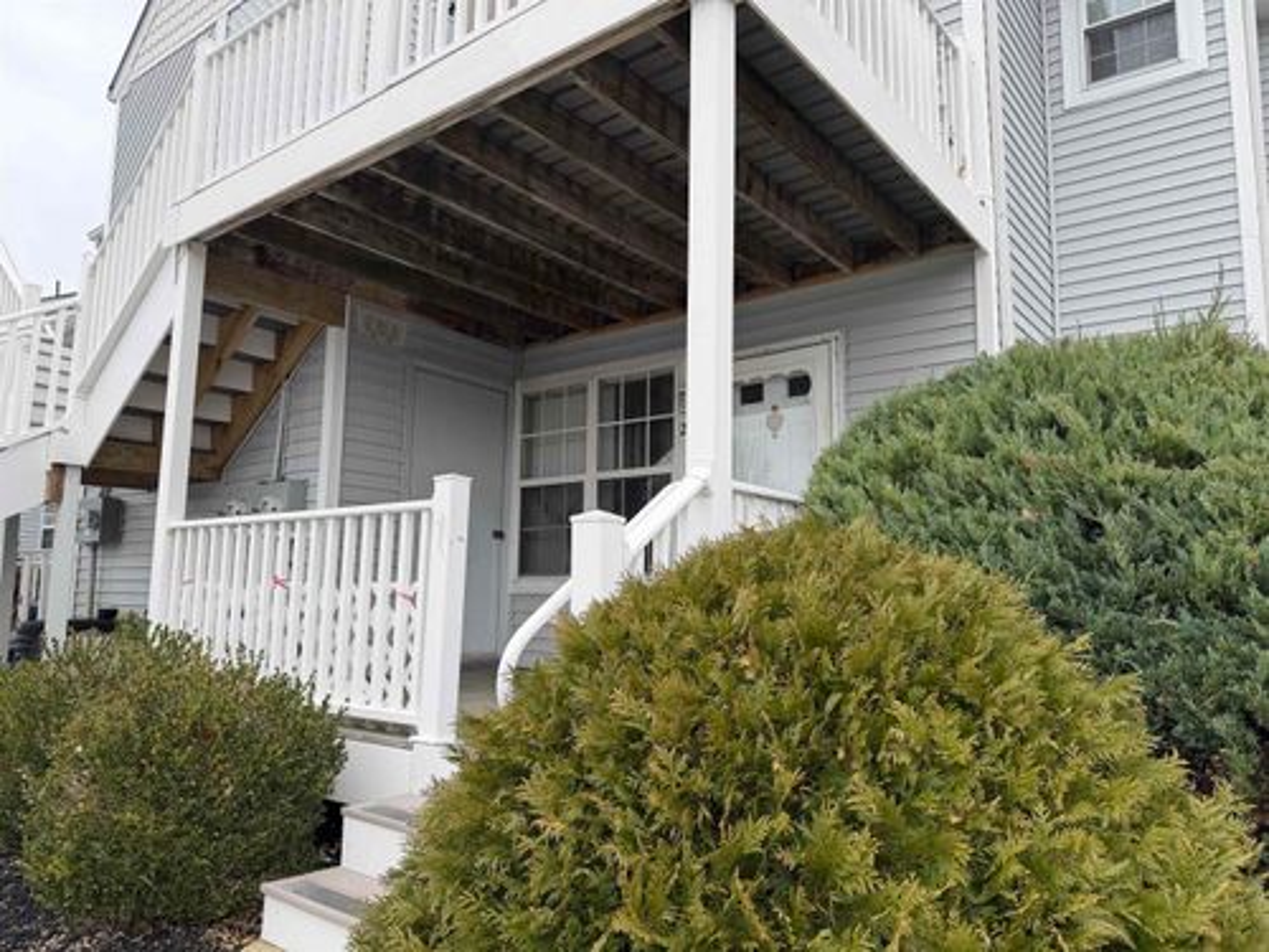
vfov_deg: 56.8
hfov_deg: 71.6
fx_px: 880
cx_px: 634
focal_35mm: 24
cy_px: 476
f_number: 1.78
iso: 80
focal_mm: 6.76
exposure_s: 1/1122
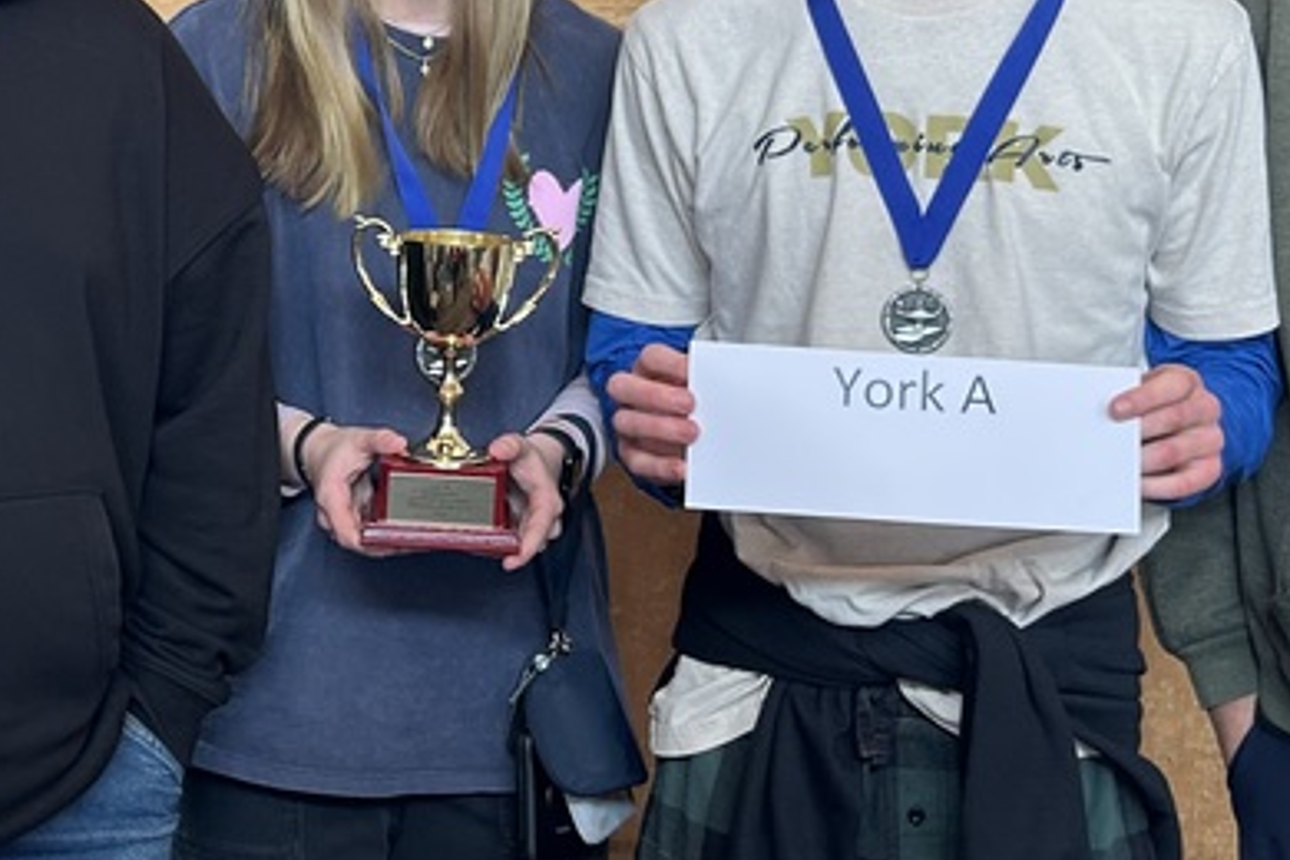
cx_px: 377
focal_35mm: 71
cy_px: 198
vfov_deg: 19.0
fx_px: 2544
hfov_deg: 28.2
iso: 100
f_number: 1.5
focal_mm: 5.7
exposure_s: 1/60
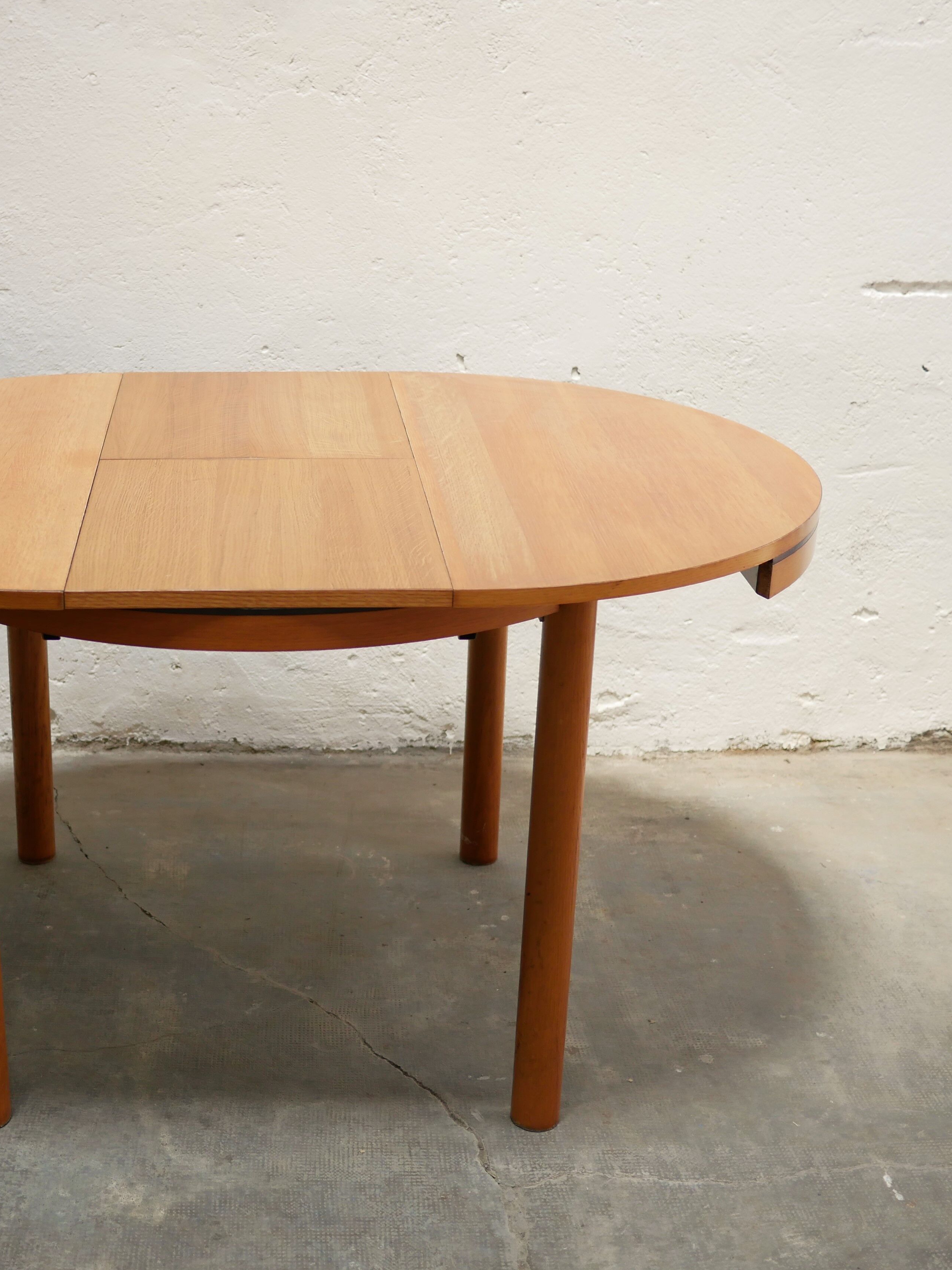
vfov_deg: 35.5
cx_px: 222
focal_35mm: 54
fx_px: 1980
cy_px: 627
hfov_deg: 26.6
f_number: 1.7
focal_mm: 20
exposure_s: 1/60
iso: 320
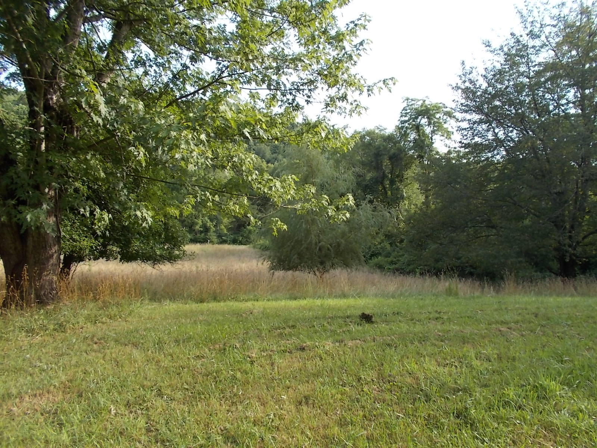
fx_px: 448
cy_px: 224
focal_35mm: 26
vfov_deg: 53.1
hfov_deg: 67.3
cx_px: 298
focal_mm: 4.6
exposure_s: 1/200
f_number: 3.2
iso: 80
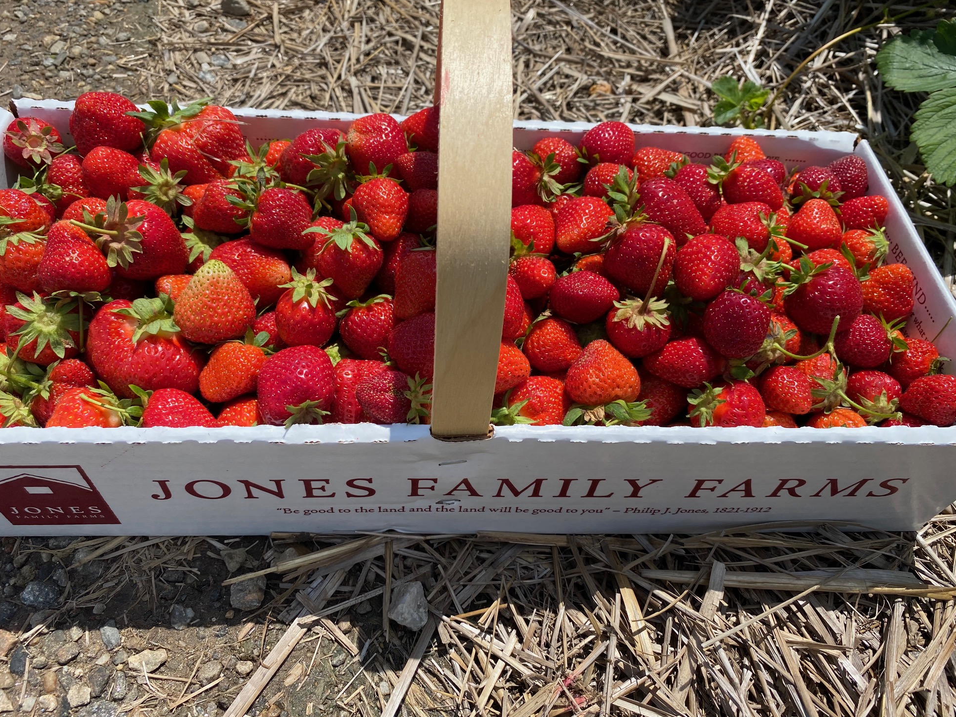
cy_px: 355
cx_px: 462
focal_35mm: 27
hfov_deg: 65.3
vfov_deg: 51.4
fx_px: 746
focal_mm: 4.25
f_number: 1.8
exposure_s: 1/2625
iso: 32
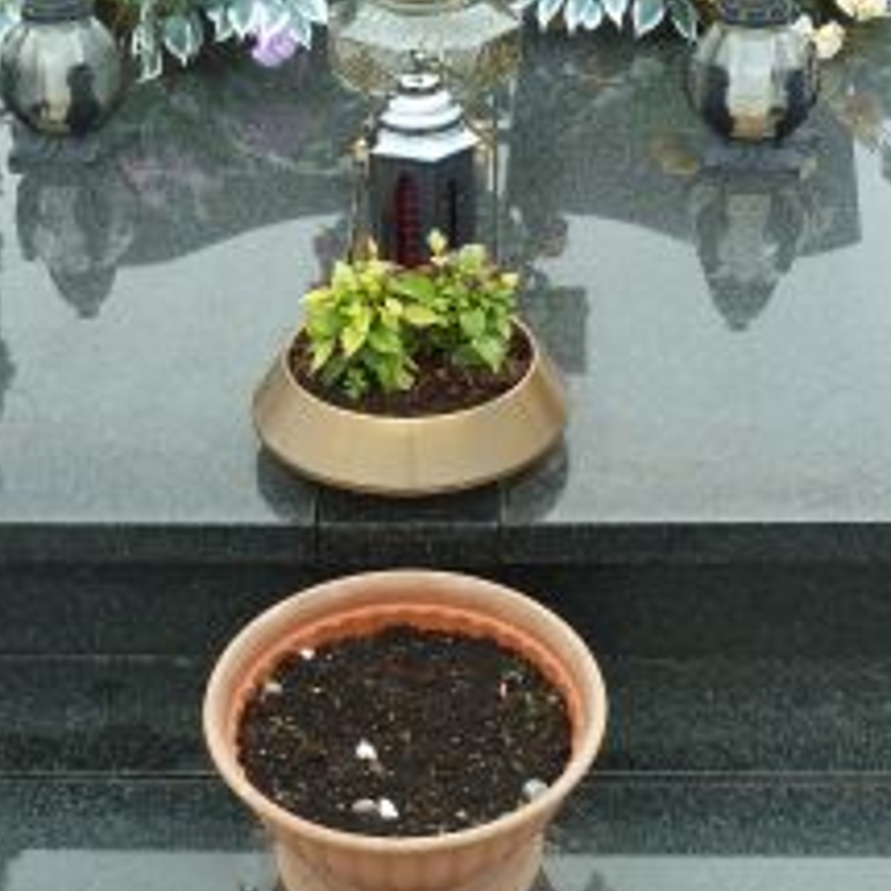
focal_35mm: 69
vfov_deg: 24.5
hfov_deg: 25.0
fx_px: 2009
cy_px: 157
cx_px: 381
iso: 80
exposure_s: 1/125
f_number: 3.5
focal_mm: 5.7
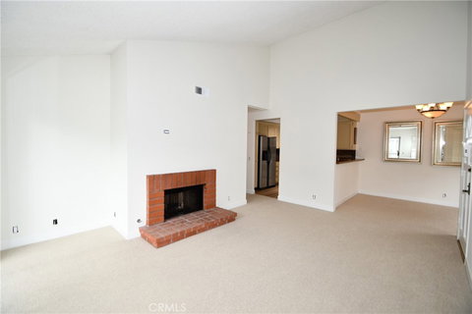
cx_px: 236
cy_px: 157
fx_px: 197
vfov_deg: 77.3
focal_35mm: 15
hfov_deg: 100.4
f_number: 4
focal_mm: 10
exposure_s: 1/60
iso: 250
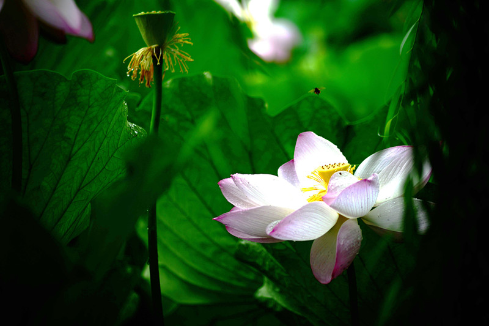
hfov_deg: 11.1
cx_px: 244
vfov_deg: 7.4
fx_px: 2512
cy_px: 163
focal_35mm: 185
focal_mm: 185
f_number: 4.5
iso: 160
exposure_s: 1/800
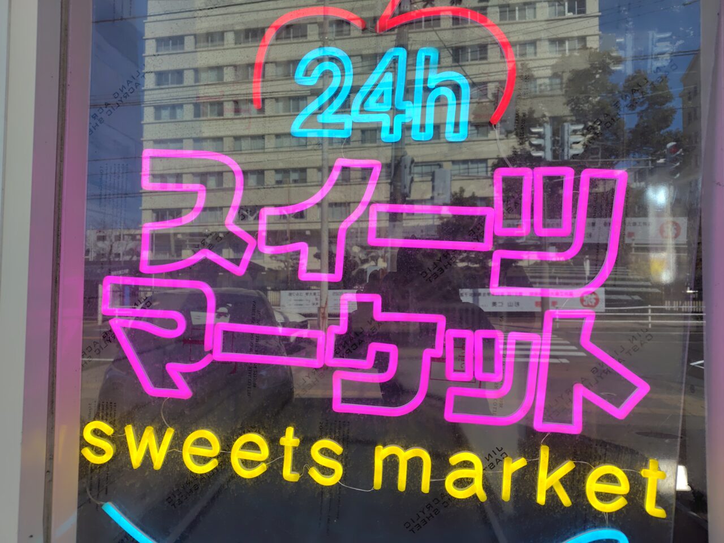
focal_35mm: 23
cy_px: 272
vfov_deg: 58.9
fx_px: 481
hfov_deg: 73.9
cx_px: 362
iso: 50
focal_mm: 5.6
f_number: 1.9
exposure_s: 1/886
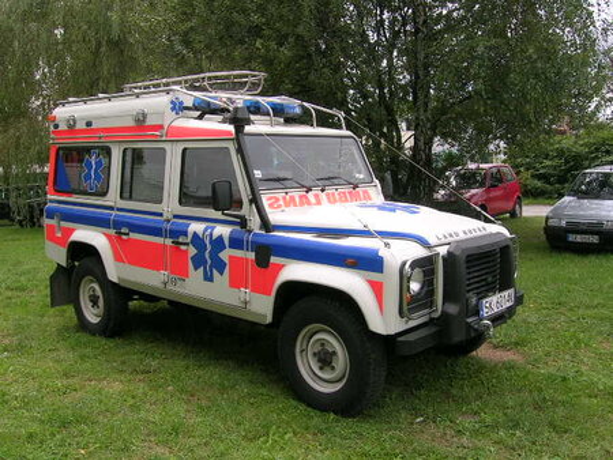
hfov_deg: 52.6
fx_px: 620
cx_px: 306
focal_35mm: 35
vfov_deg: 40.7
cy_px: 230
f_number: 4.8
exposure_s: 1/162
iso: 50
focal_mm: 5.4
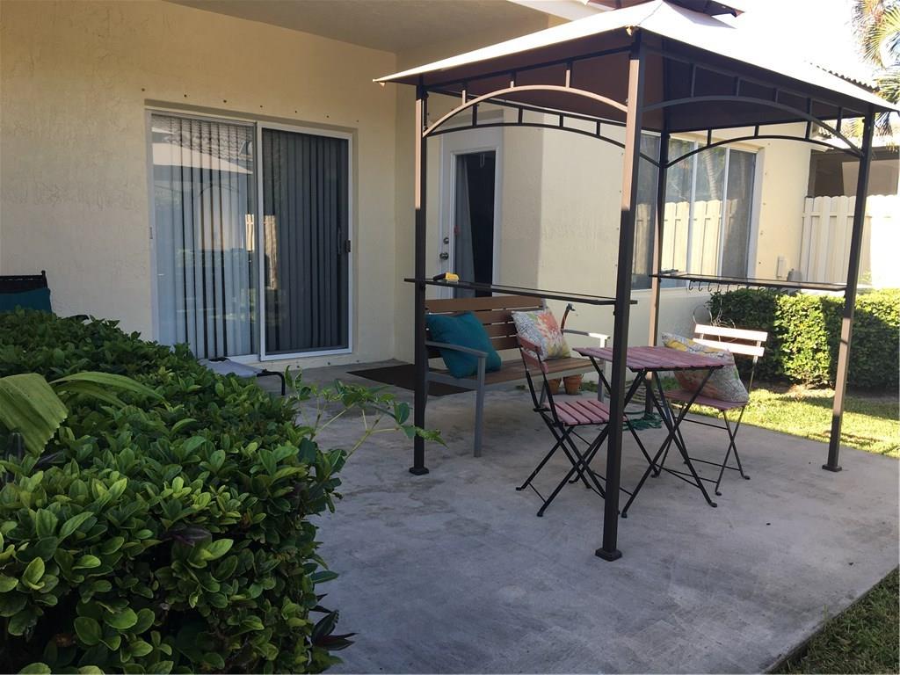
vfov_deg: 48.2
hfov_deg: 61.7
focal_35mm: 29
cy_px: 338
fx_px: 754
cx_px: 450
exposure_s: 1/248
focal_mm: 4.15
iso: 25
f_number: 2.2
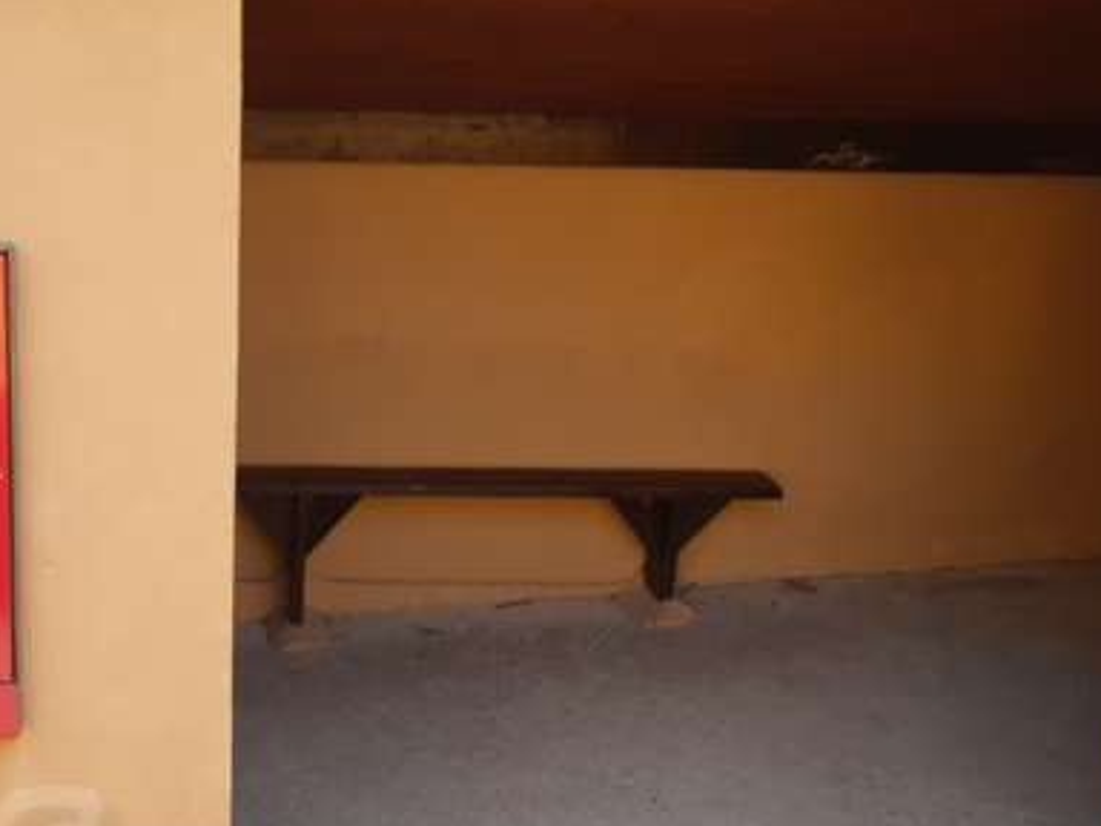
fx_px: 1654
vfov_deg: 28.0
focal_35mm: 52
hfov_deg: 36.2
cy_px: 353
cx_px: 313
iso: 40
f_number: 1.7
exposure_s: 1/264
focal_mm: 3.92
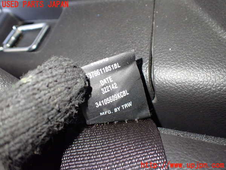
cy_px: 85
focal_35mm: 30
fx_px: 196
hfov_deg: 60.0
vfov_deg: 46.8
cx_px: 113
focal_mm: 5.4
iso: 800
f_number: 2.3
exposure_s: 1/40
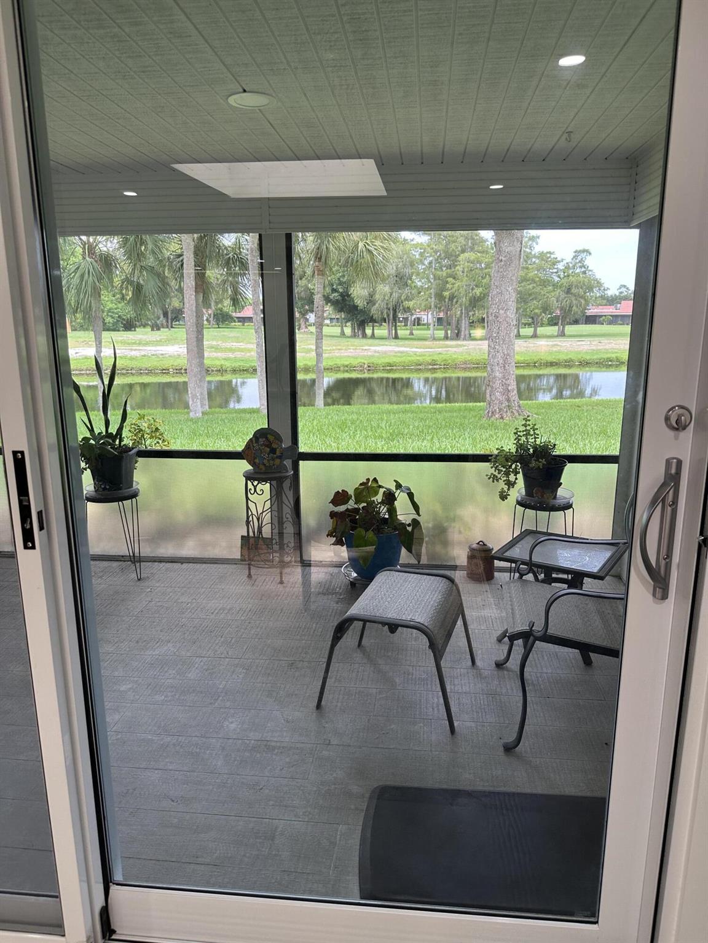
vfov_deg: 71.6
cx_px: 354
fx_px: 654
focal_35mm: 24
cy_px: 472
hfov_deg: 56.8
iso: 80
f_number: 1.78
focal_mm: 6.86
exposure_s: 1/120
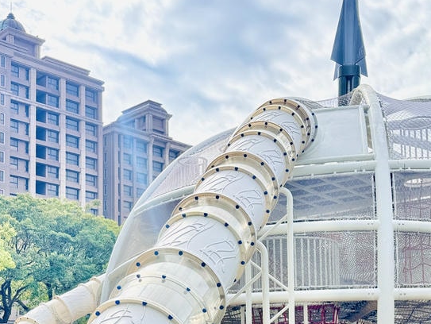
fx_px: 660
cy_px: 289
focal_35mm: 53
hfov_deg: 36.1
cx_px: 198
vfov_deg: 26.7
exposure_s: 1/2710
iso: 80
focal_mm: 6.76
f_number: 1.78
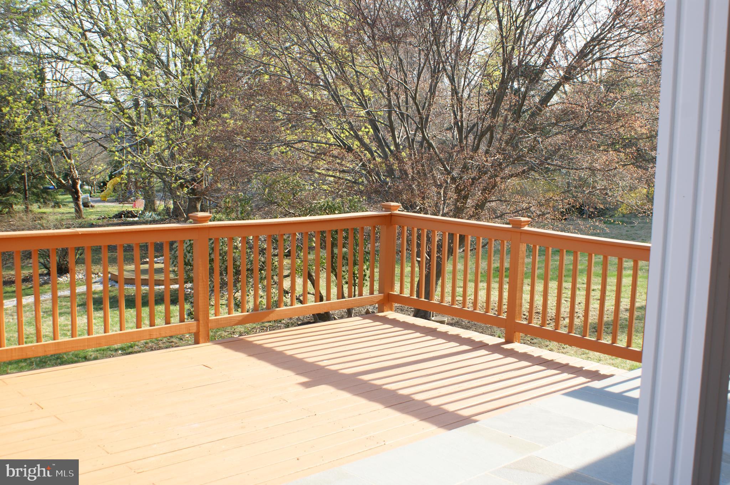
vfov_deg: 34.2
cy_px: 242
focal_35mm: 39
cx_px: 365
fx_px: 790
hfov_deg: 49.6
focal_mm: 26
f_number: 8
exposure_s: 1/80
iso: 100
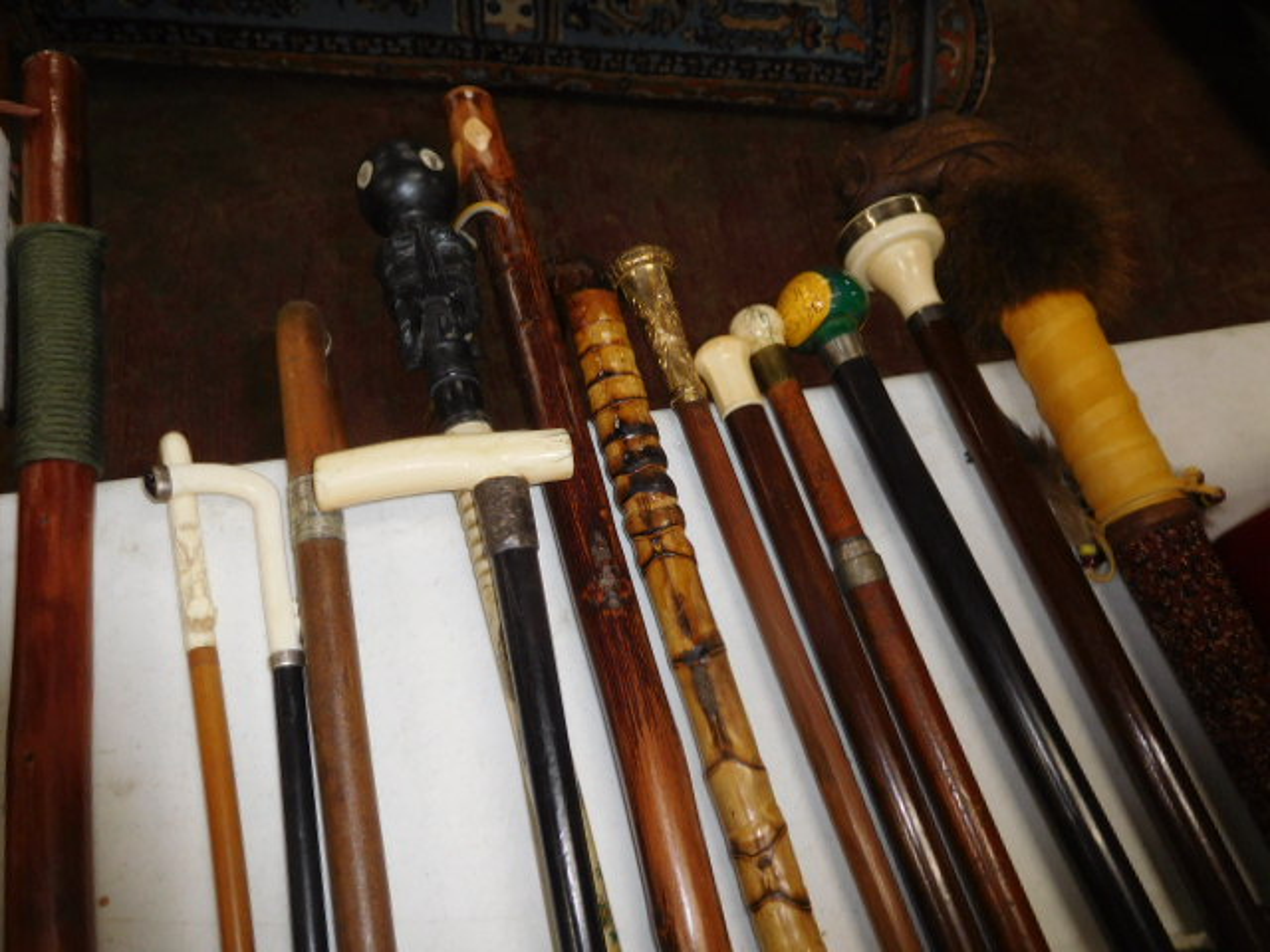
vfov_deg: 54.9
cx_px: 635
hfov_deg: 69.4
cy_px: 476
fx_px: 917
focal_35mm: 25
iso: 200
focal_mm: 4.5
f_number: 3.4
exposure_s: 1/30
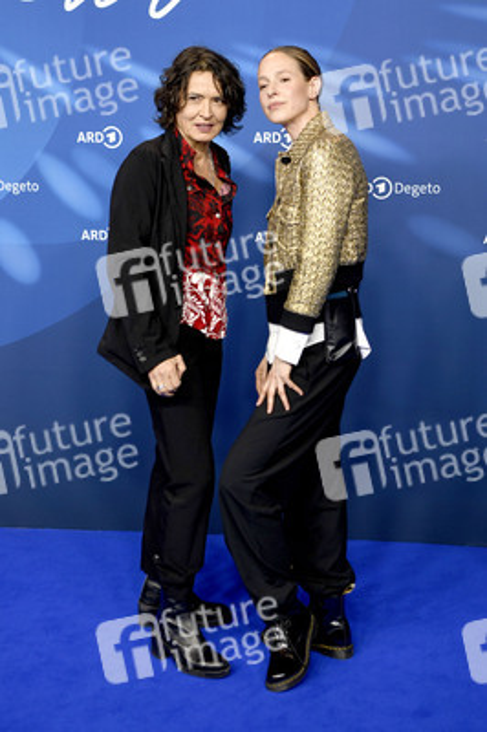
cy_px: 366
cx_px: 244
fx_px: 1260
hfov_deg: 21.9
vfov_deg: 32.4
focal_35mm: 62
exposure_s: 1/320
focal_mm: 62
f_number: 4
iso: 800
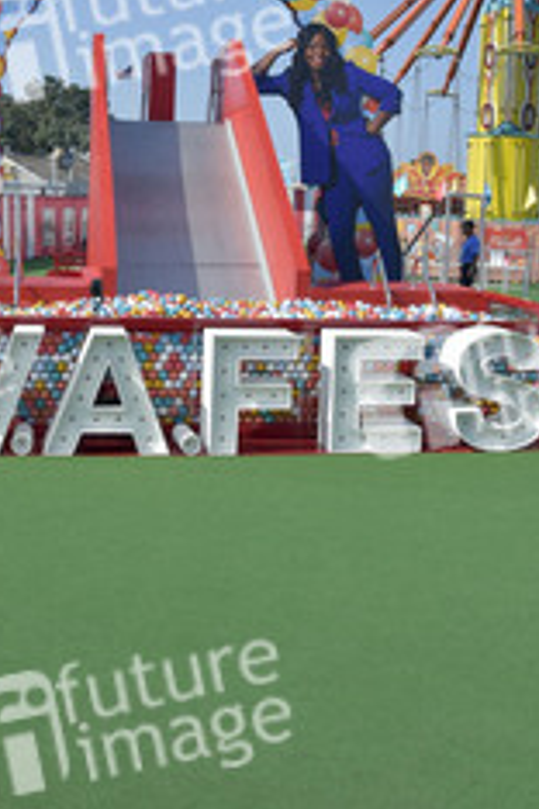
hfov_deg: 32.5
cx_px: 216
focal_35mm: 41
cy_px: 204
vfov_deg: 45.8
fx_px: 921
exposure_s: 1/250
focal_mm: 24
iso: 250
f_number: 13
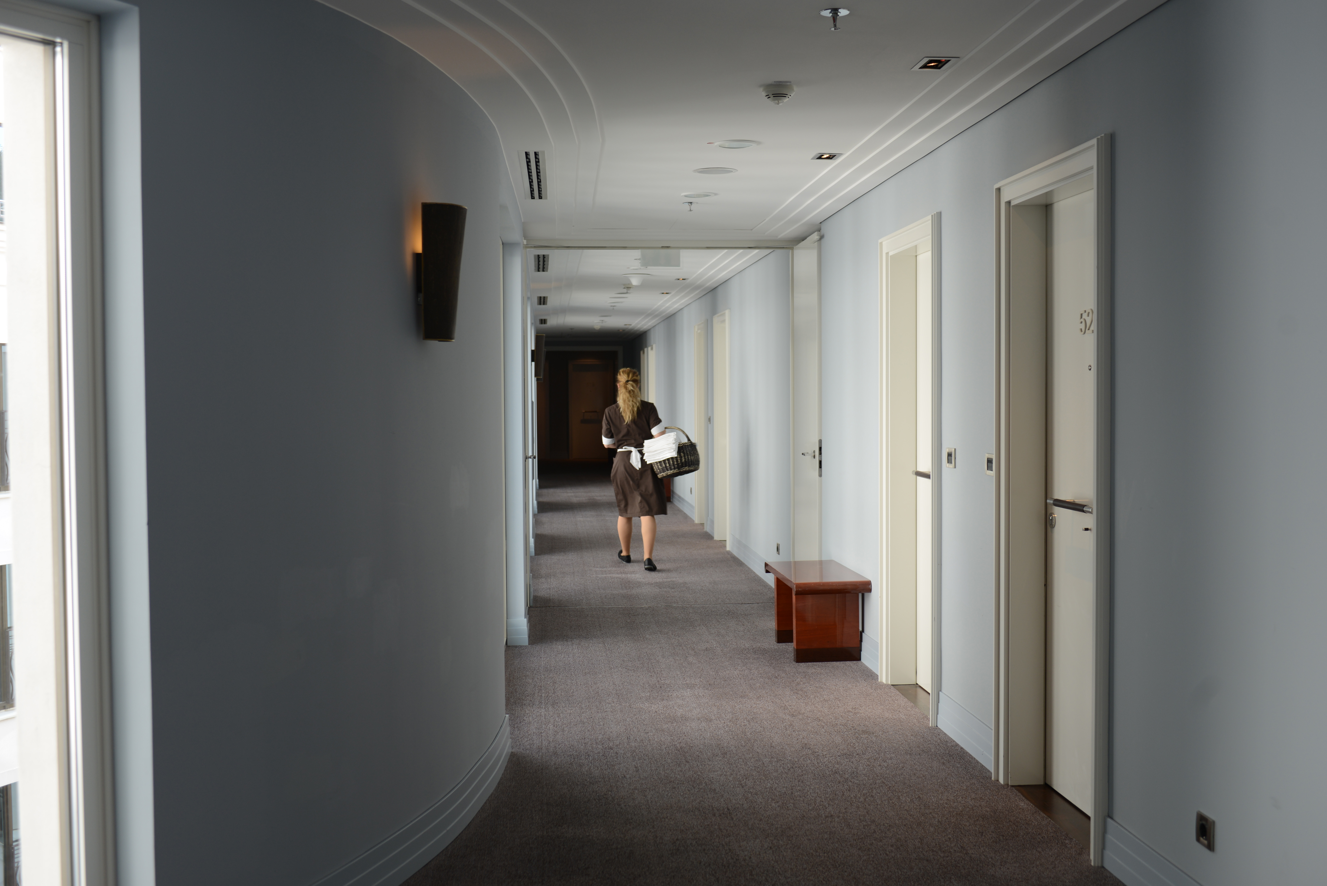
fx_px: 1475
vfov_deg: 33.4
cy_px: 443
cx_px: 664
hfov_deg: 48.4
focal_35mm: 40
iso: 125
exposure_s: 1/80
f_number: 4.5
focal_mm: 40
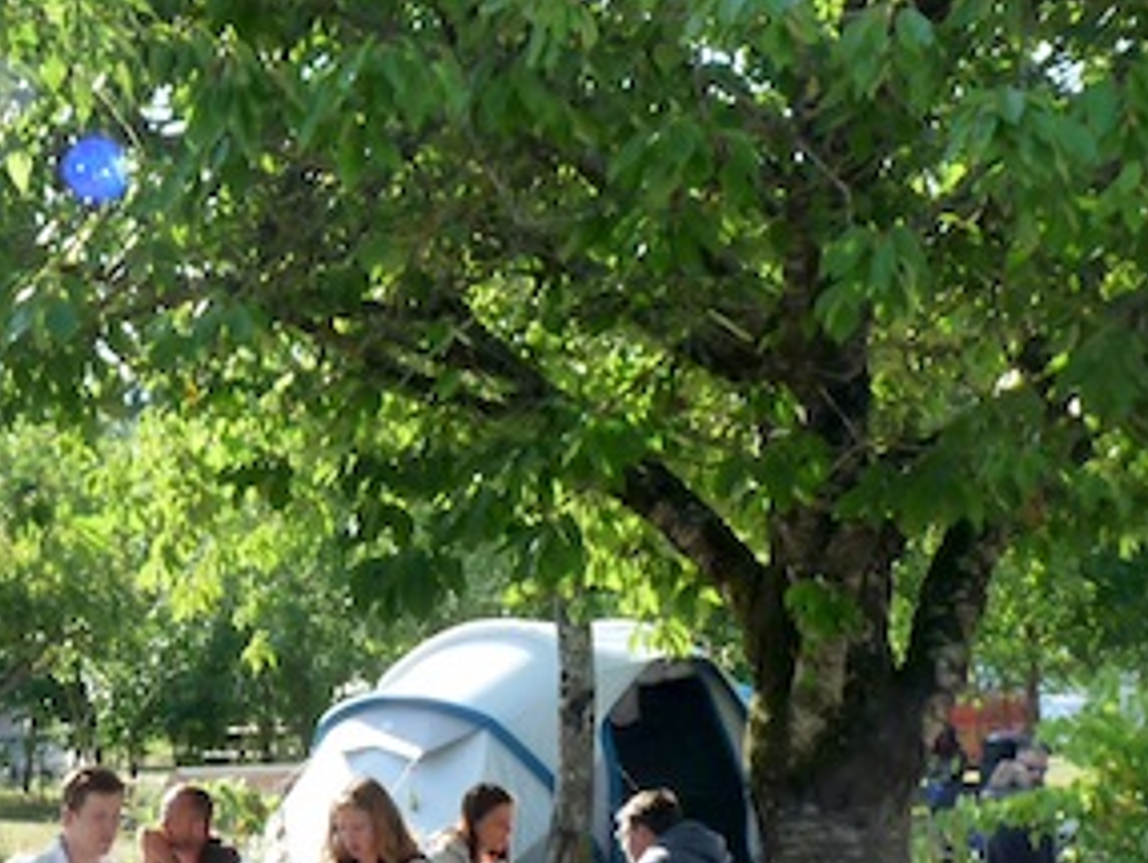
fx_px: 3286
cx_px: 375
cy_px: 419
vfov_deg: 15.0
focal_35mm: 99
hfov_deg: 19.7
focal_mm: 7.1
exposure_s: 1/250
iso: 160
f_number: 4
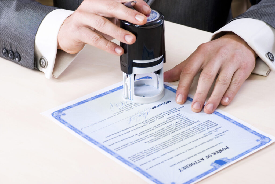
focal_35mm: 116
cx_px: 138
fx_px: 884
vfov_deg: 11.9
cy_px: 92
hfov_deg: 17.7
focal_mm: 77
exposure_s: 1/125
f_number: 7.1
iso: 100
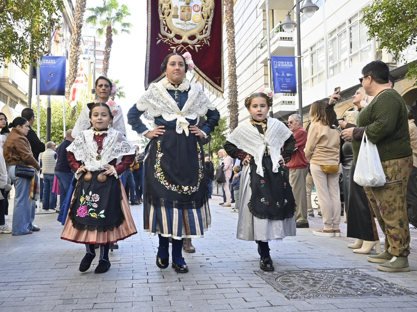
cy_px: 142
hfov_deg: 51.2
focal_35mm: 36
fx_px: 434
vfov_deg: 39.6
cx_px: 183
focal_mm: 20
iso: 400
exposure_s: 1/400
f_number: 4.5
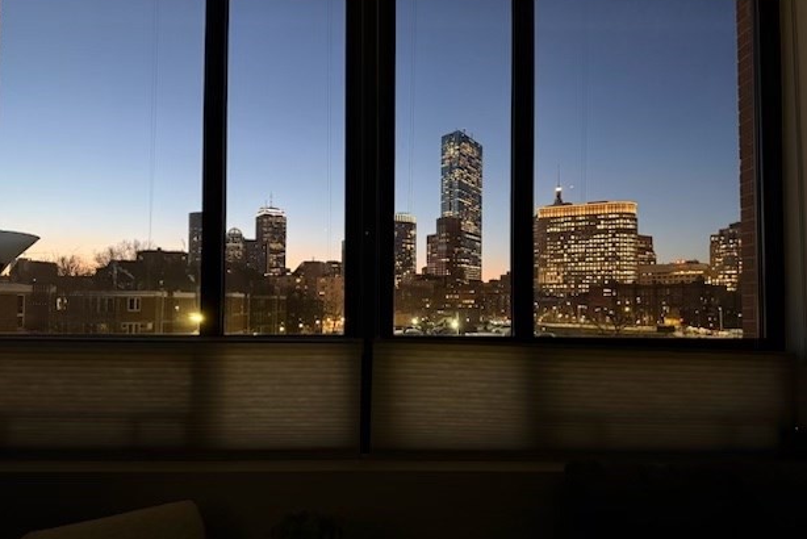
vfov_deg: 49.6
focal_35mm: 26
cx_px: 396
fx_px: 583
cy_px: 275
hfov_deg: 69.4
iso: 800
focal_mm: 6.76
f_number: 1.78
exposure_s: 1/30
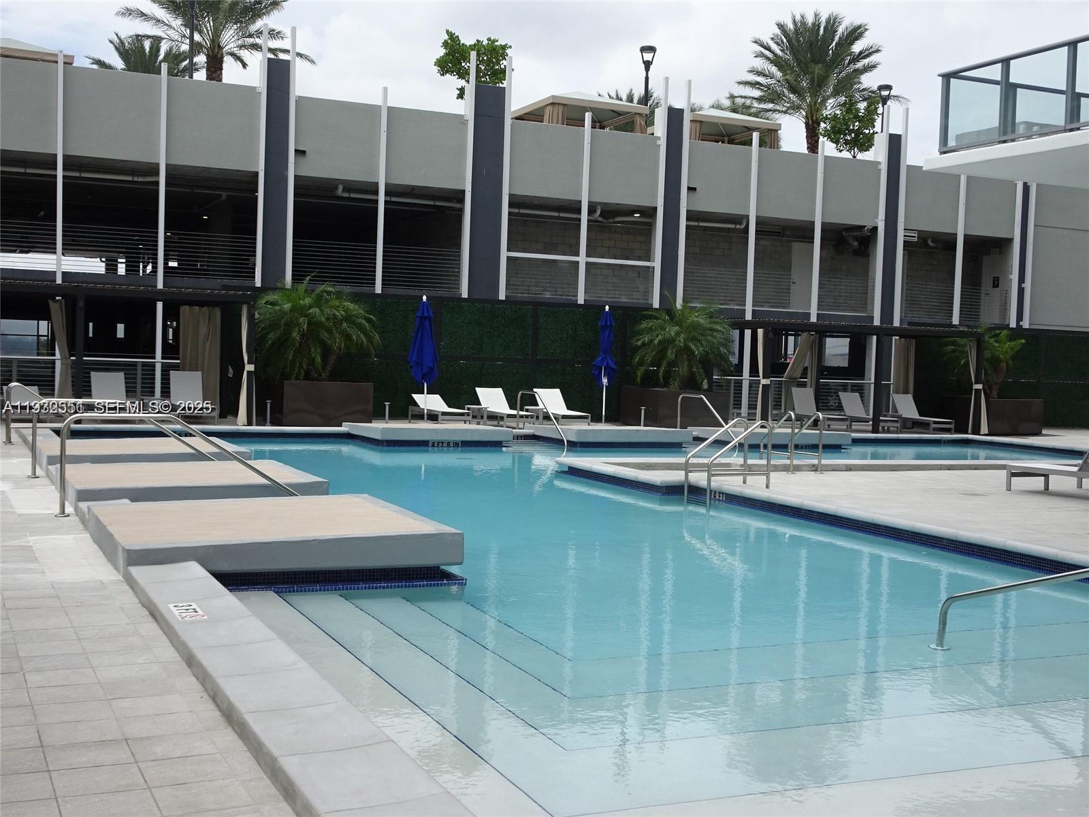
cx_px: 544
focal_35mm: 41
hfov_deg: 45.8
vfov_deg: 35.1
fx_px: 1290
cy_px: 408
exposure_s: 1/640
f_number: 4
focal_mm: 7.05
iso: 80
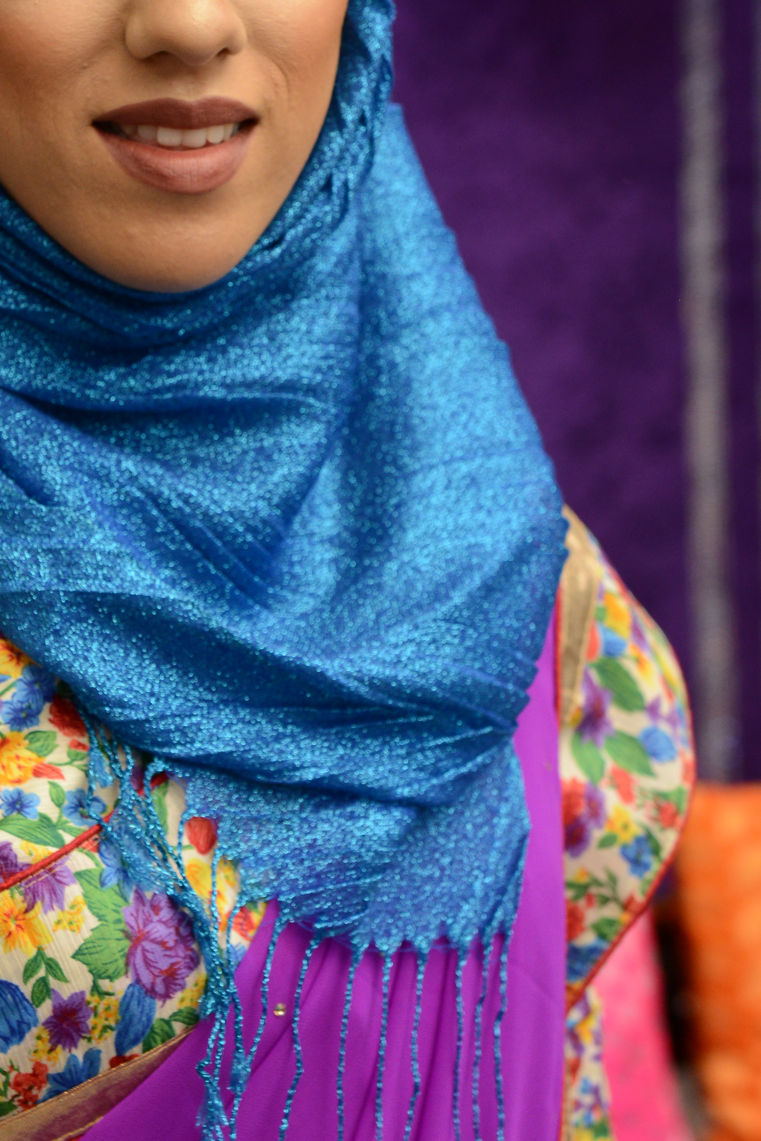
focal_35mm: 165
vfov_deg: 12.4
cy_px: 419
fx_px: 5227
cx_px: 114
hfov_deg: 8.3
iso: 800
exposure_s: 1/125
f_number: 5
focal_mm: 70
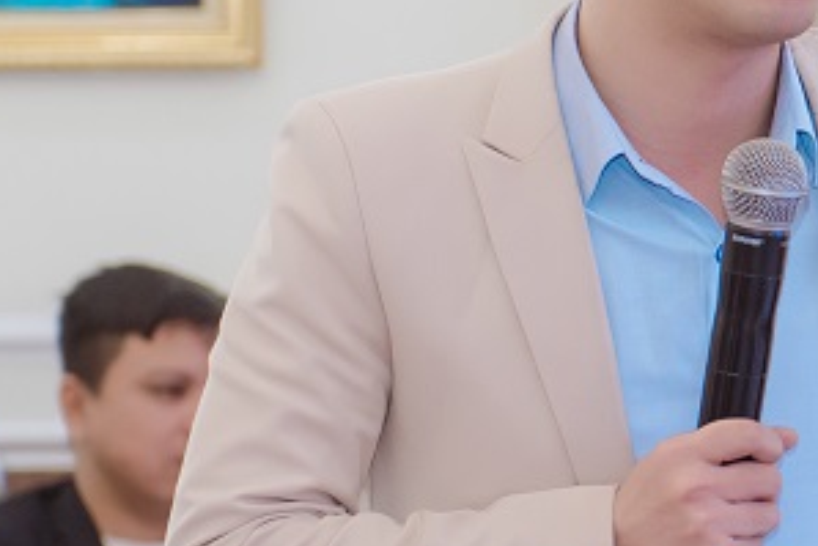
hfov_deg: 7.3
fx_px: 6410
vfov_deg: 4.9
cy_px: 276
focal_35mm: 282
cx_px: 909
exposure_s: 1/200
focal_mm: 70
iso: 640
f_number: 3.2
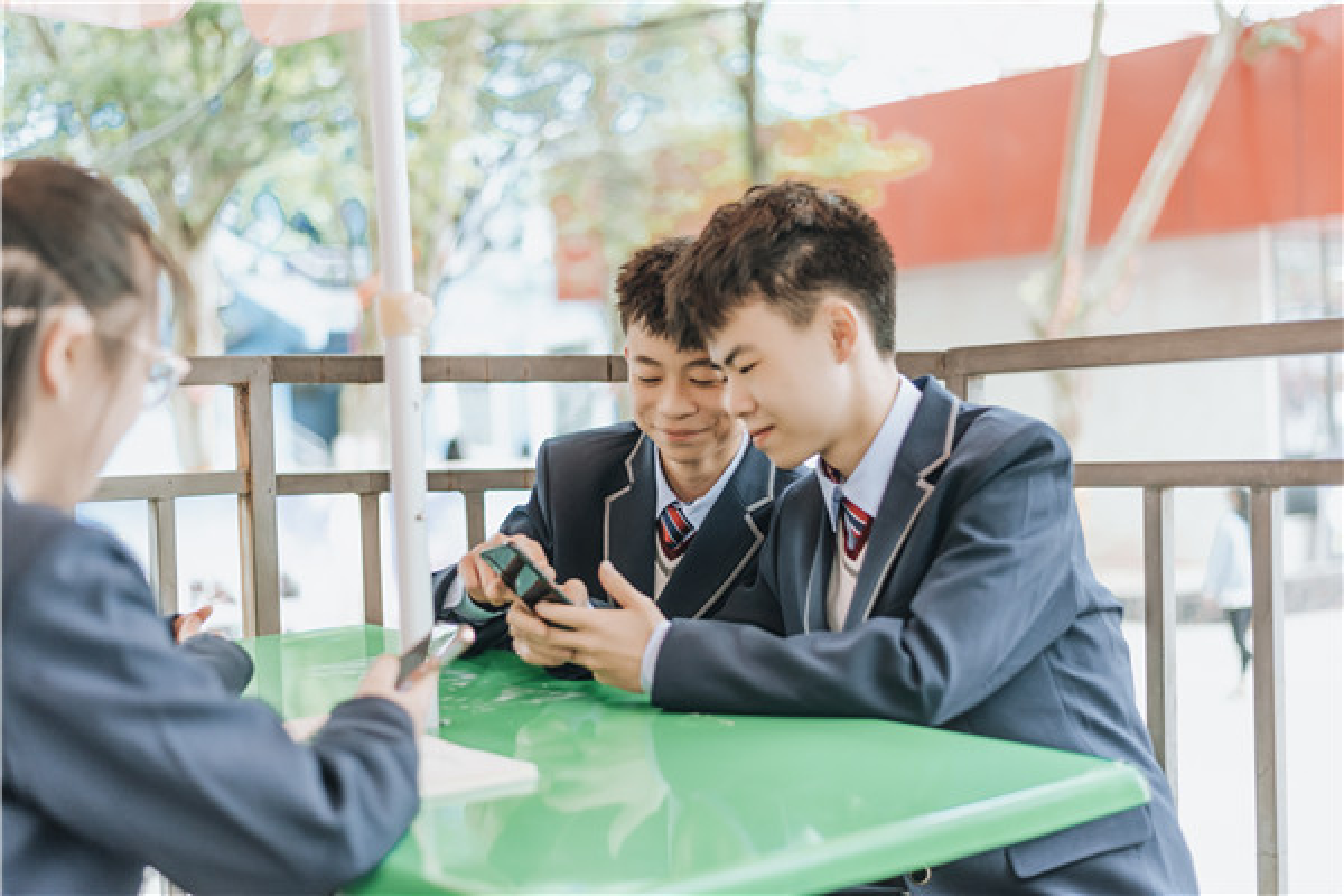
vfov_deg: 27.0
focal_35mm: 50
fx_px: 1867
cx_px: 672
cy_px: 448
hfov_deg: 39.6
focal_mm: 50
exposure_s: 1/125
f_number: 1.8
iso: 500
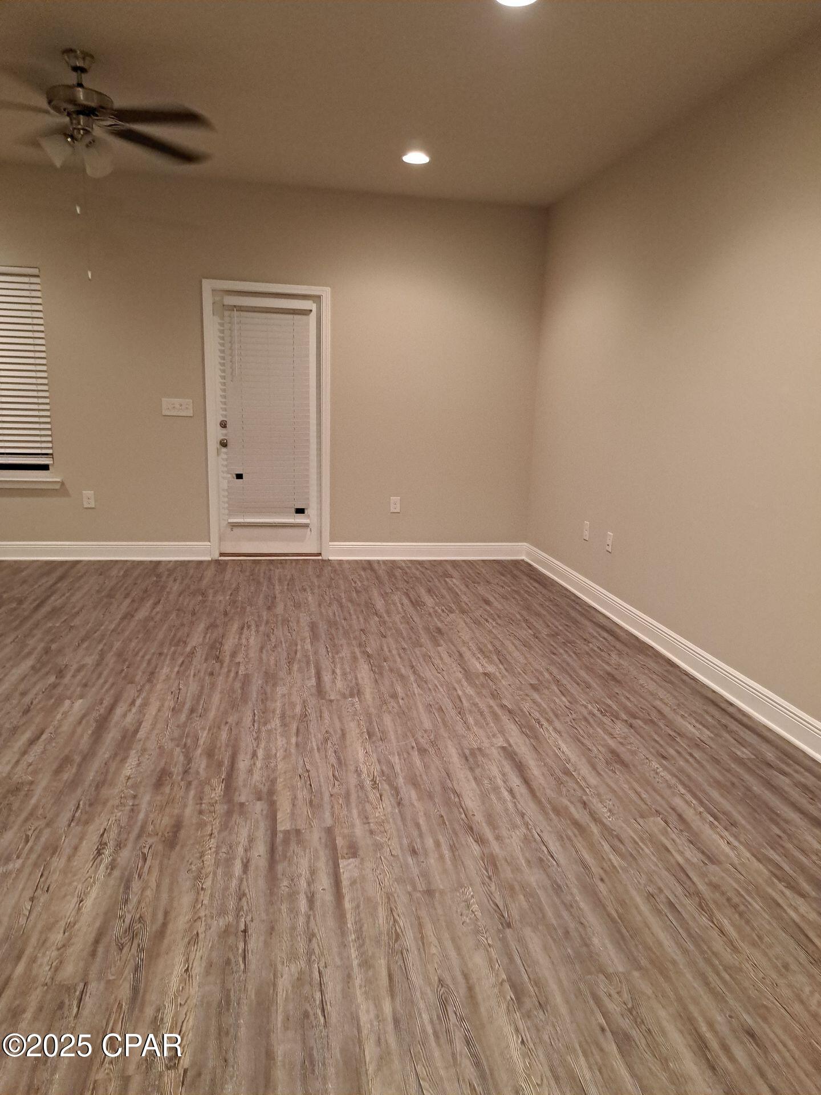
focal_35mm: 24
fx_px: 759
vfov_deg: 71.6
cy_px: 548
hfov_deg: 56.8
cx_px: 410
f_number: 1.8
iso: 385
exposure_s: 1/30
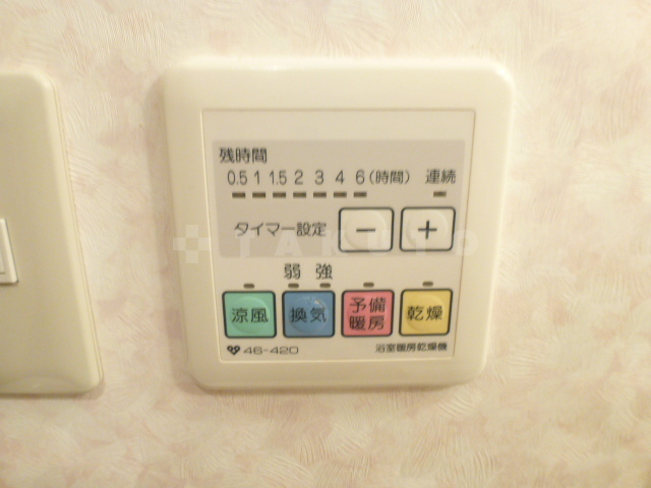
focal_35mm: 24
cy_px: 244
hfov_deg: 71.6
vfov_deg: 56.8
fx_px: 451
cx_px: 326
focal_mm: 4.3
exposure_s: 1/13
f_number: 3.3
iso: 200
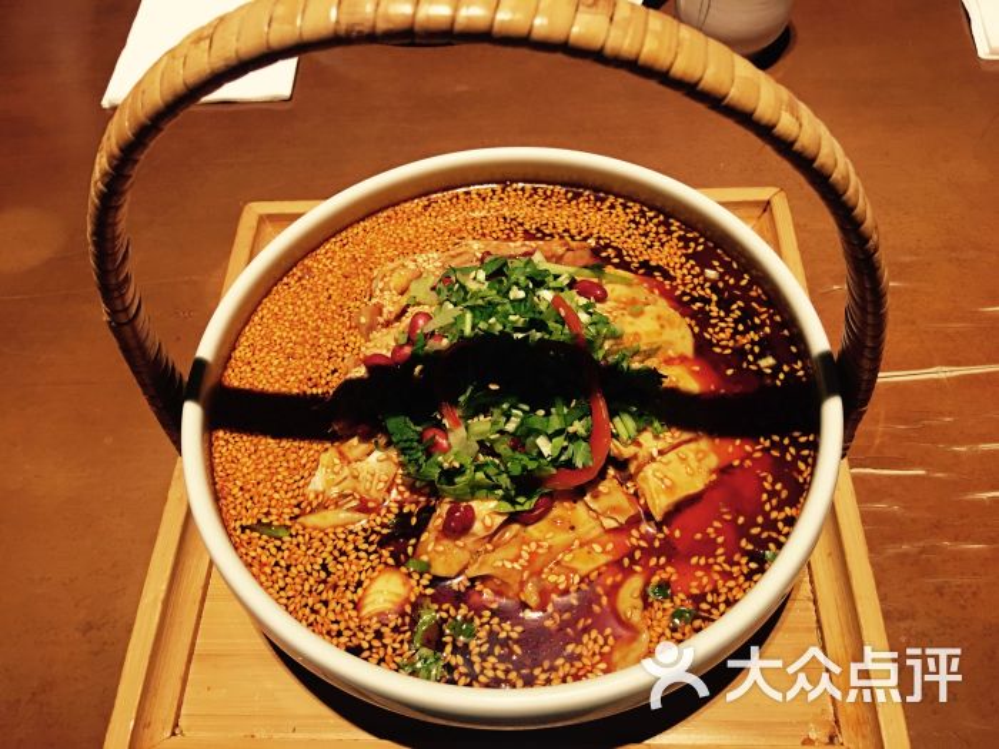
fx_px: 837
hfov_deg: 61.7
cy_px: 374
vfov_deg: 48.2
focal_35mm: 29
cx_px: 500
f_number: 2.2
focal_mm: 4.15
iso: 125
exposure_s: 1/17
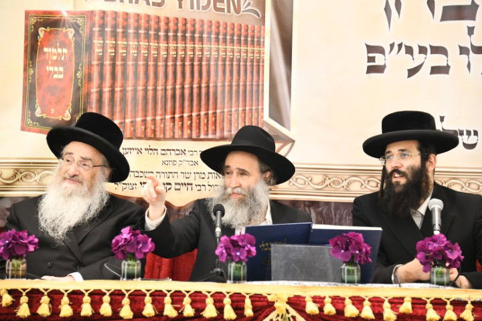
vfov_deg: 10.2
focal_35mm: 135
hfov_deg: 15.2
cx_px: 241
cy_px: 160
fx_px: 1807
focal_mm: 135
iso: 4000
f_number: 5.6
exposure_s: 1/100
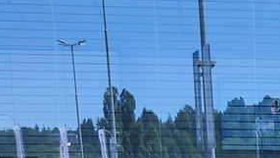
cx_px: 506
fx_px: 780
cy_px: 400
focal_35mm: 105
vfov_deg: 9.9
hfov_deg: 16.8
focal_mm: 7.01
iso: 50
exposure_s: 1/339
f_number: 1.69
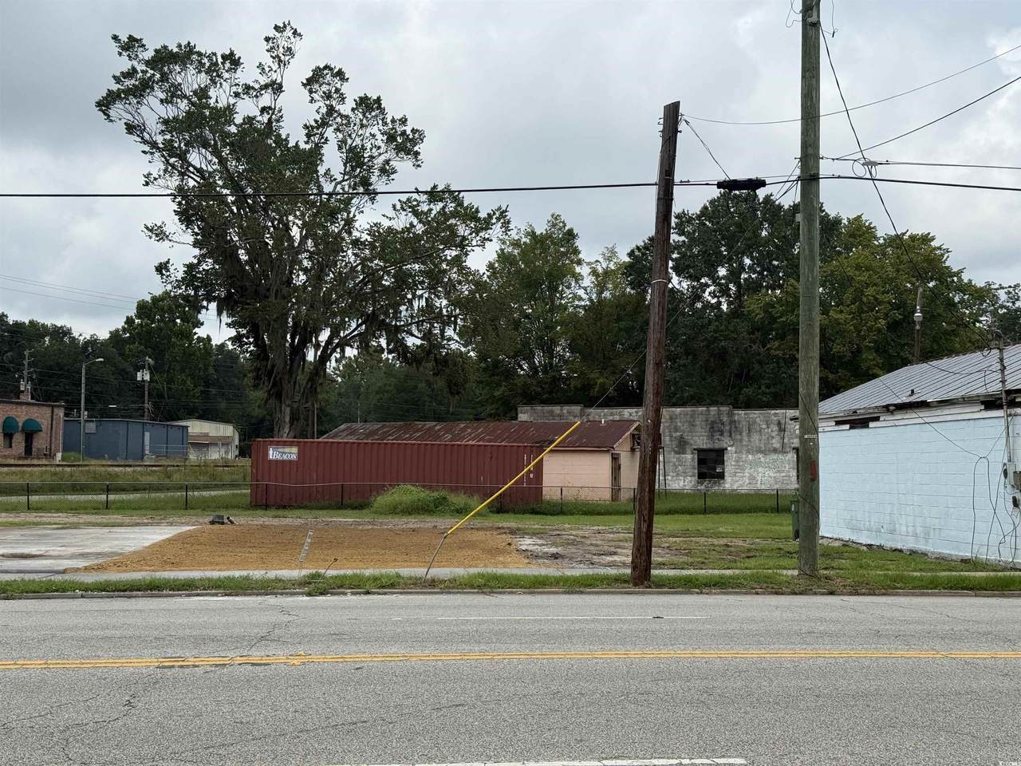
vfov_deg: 30.3
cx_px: 510
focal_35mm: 48
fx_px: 1416
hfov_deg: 39.7
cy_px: 383
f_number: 1.78
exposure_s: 1/7143
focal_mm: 6.76
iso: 80
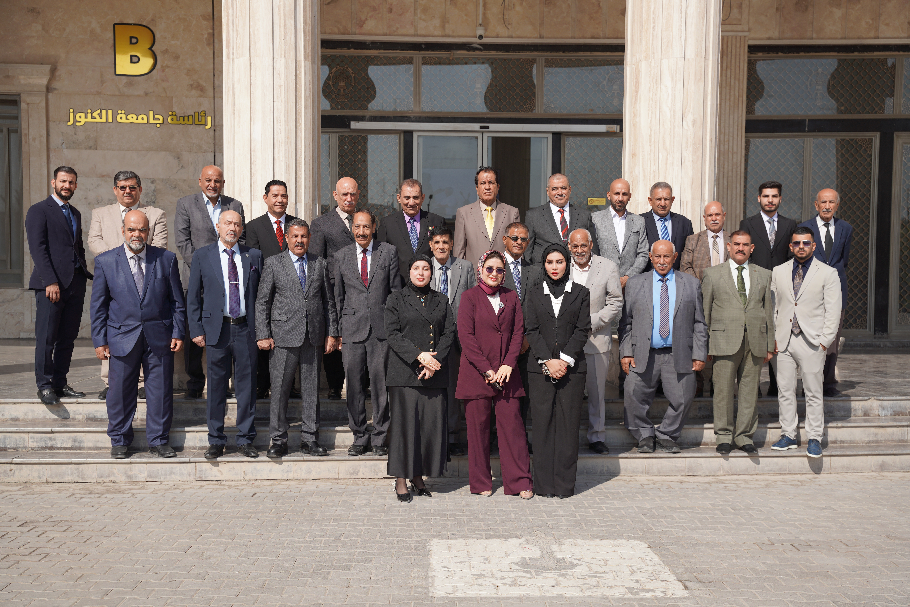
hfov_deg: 43.8
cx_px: 455
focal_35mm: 45
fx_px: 1132
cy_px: 304
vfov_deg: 30.0
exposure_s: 1/1000
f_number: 4.5
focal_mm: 44.8
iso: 100
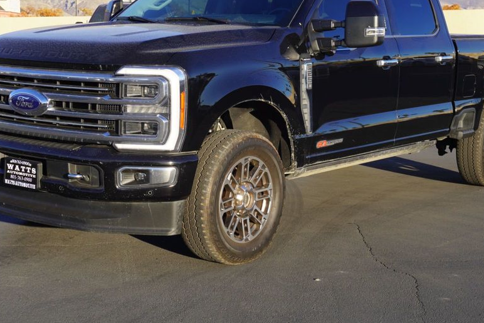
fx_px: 883
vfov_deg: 20.7
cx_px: 242
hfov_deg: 30.6
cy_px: 121
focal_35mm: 66
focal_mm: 33
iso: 100
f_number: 9
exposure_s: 1/100
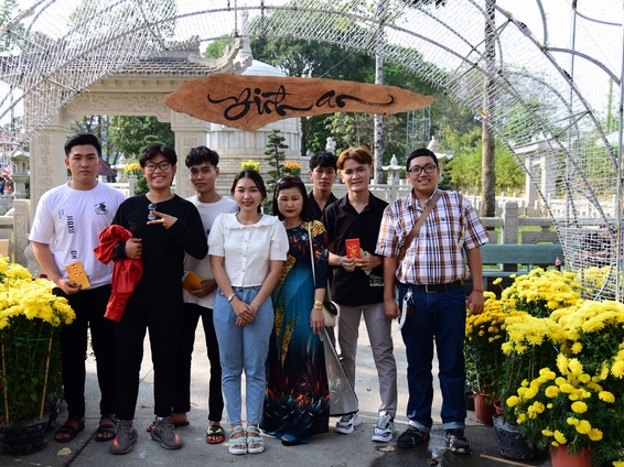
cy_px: 235
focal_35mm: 42
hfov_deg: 44.8
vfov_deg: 34.3
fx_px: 757
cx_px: 292
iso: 100
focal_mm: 38
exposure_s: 1/200
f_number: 4.5
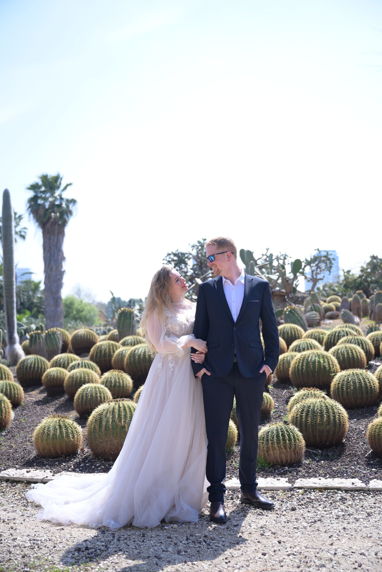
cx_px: 191
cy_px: 286
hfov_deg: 30.5
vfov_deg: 44.5
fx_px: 700
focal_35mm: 44
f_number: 3.2
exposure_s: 1/800
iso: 100
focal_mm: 44
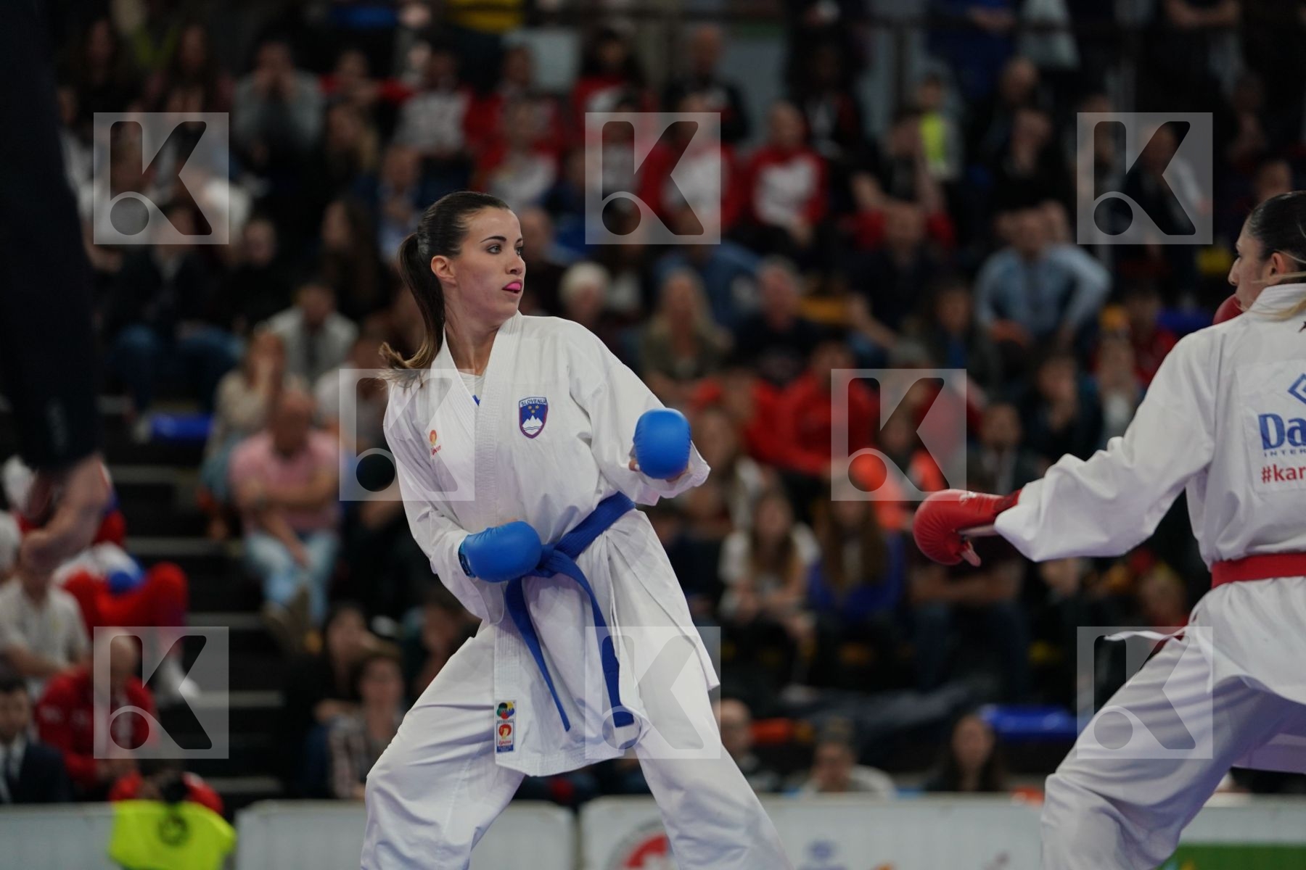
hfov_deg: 10.3
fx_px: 7255
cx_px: 653
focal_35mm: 200
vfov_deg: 6.9
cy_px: 435
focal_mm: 200
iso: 1250
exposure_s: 1/1000
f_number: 2.8
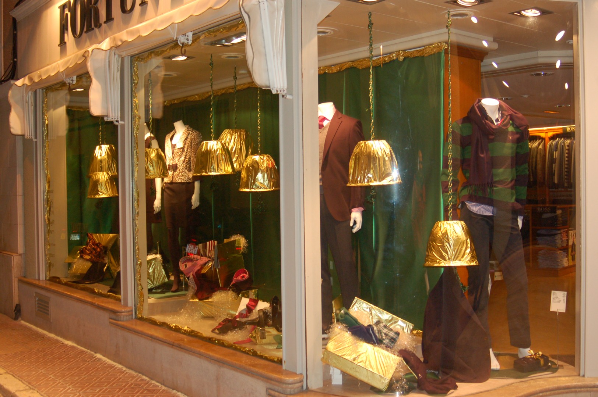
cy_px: 198
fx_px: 697
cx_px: 299
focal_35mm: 42
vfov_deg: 31.8
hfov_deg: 46.4
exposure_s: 1/60
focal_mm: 28
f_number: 4
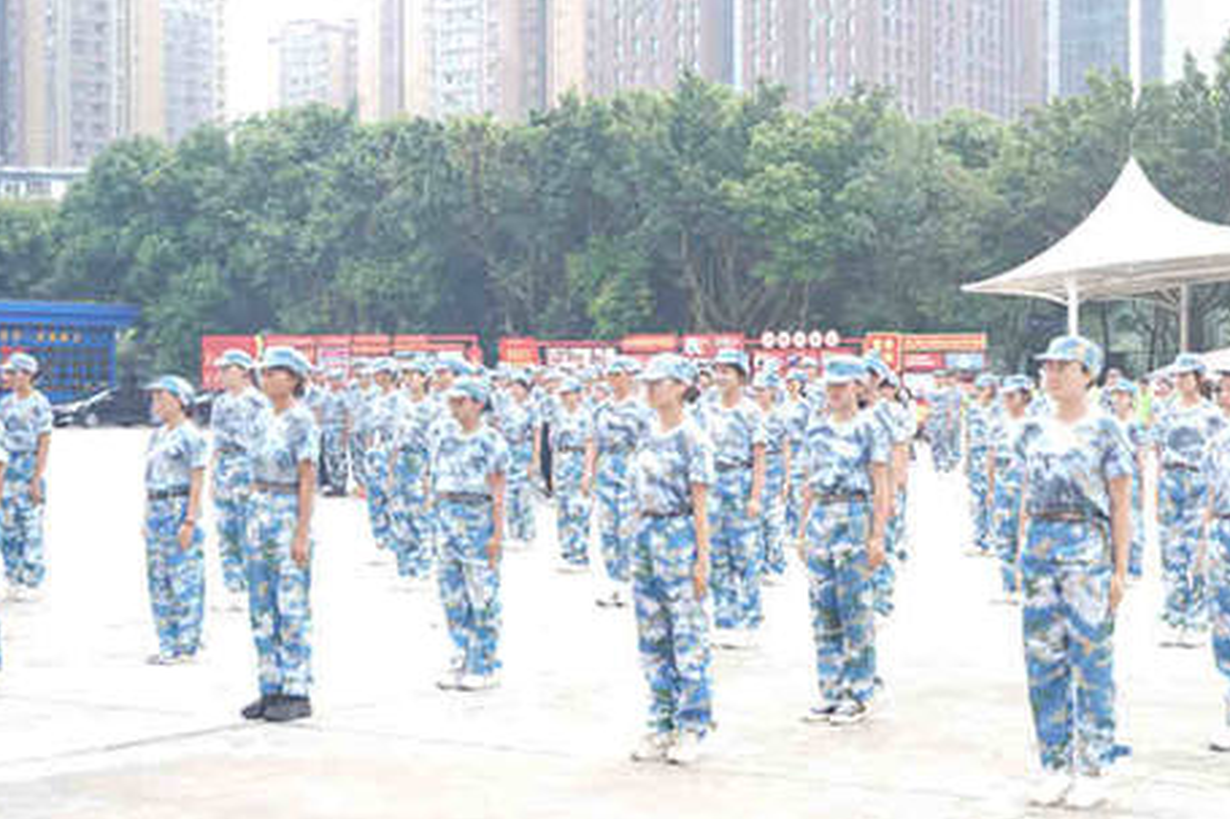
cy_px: 370
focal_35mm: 66
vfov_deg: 20.6
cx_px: 957
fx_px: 2254
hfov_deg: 29.9
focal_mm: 40
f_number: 2.8
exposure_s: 1/125
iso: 50
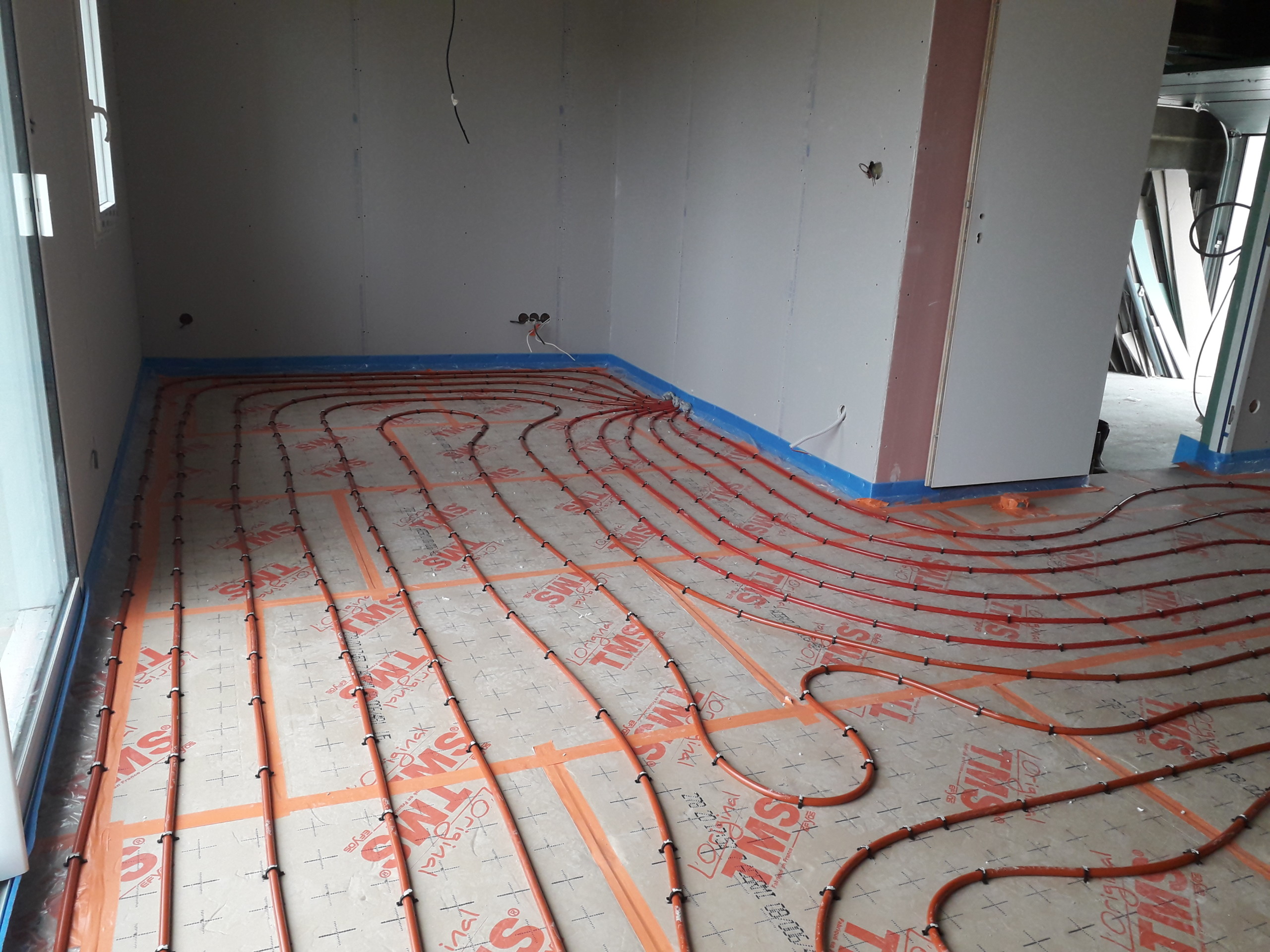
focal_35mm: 27
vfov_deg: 51.4
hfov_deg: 65.3
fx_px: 991
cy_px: 476
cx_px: 635
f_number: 1.9
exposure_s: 1/50
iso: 80
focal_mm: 3.6
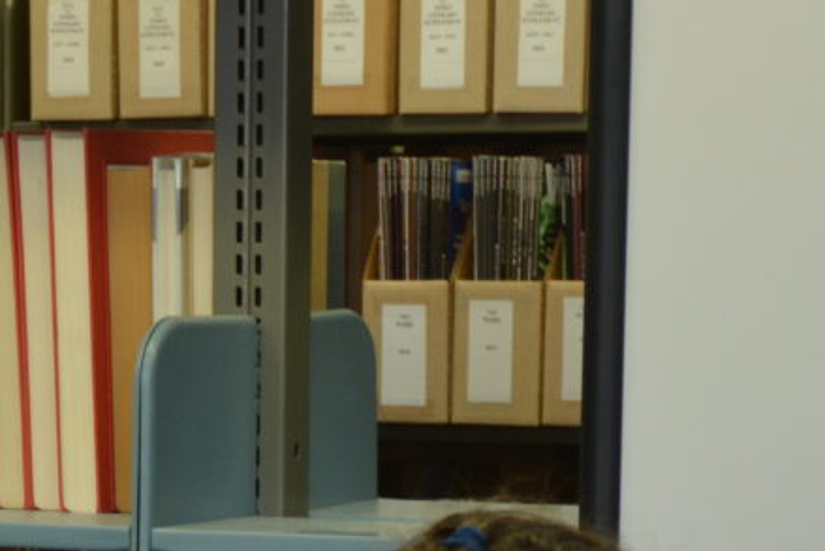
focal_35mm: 177
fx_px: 4062
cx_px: 26
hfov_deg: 11.5
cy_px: 1063
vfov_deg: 7.5
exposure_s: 1/80
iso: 400
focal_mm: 27
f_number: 4.5
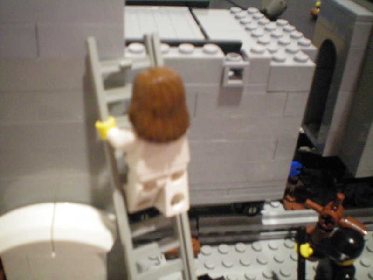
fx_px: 409
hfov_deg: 49.0
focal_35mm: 38
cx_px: 186
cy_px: 140
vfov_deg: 37.7
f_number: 3.1
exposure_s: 1/10
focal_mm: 6.3
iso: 400
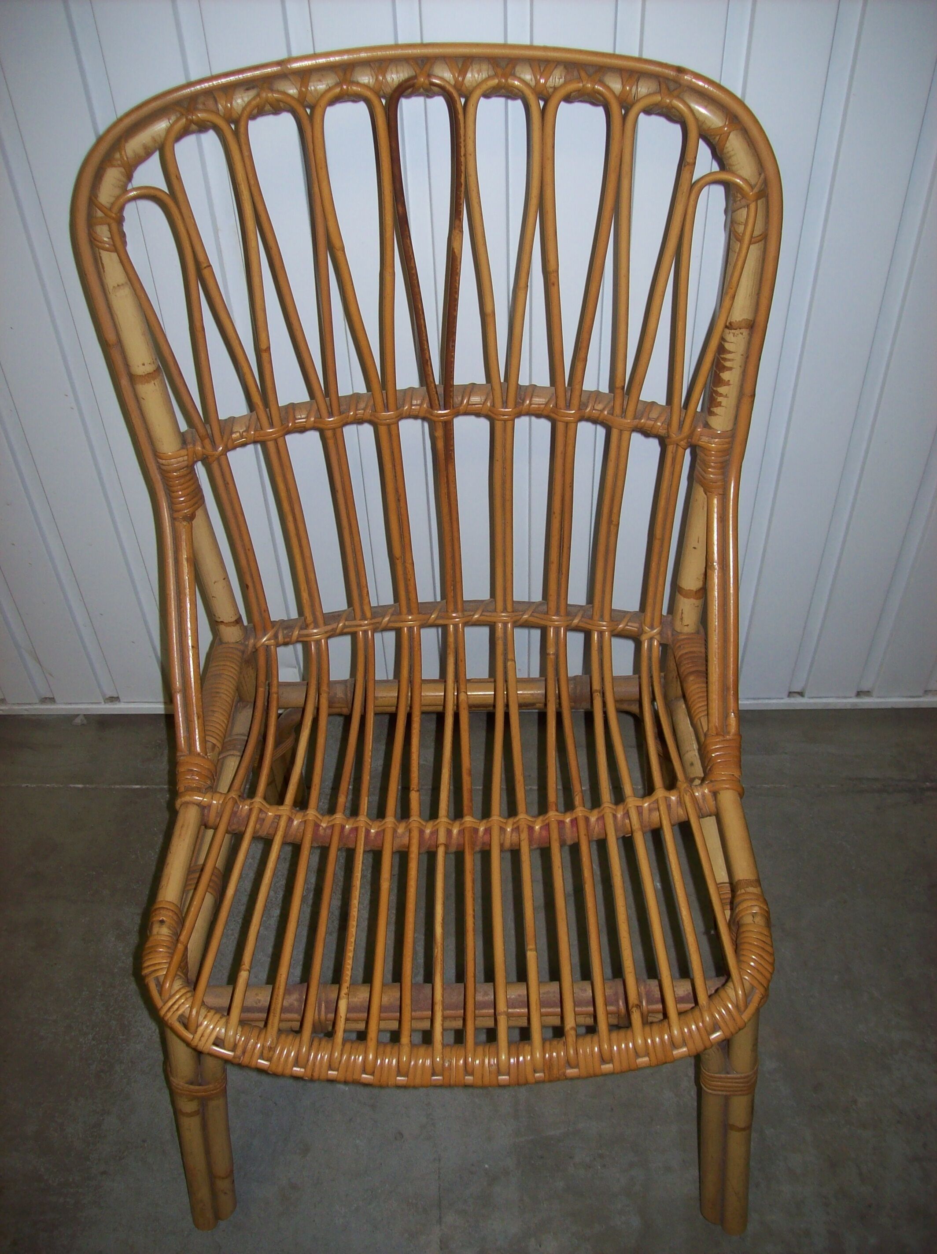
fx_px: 1302
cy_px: 627
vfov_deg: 51.4
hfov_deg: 39.6
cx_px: 468
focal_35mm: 36
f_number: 2.7
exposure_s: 1/64
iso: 80
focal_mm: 6
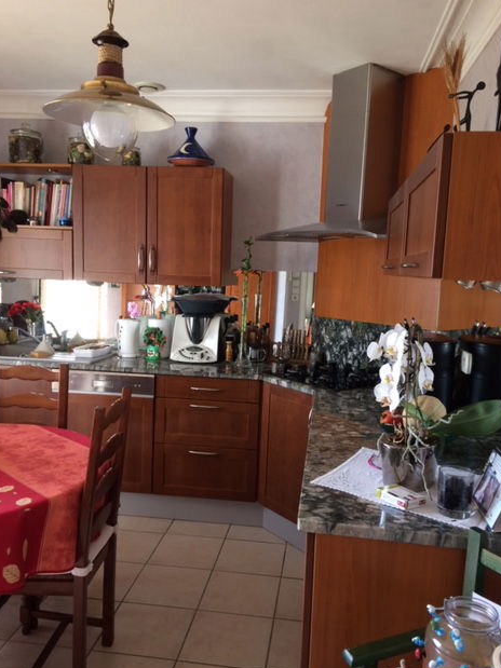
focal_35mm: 30
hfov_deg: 46.8
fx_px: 579
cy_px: 337
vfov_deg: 60.0
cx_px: 254
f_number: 2.2
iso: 40
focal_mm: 4.15
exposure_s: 1/33
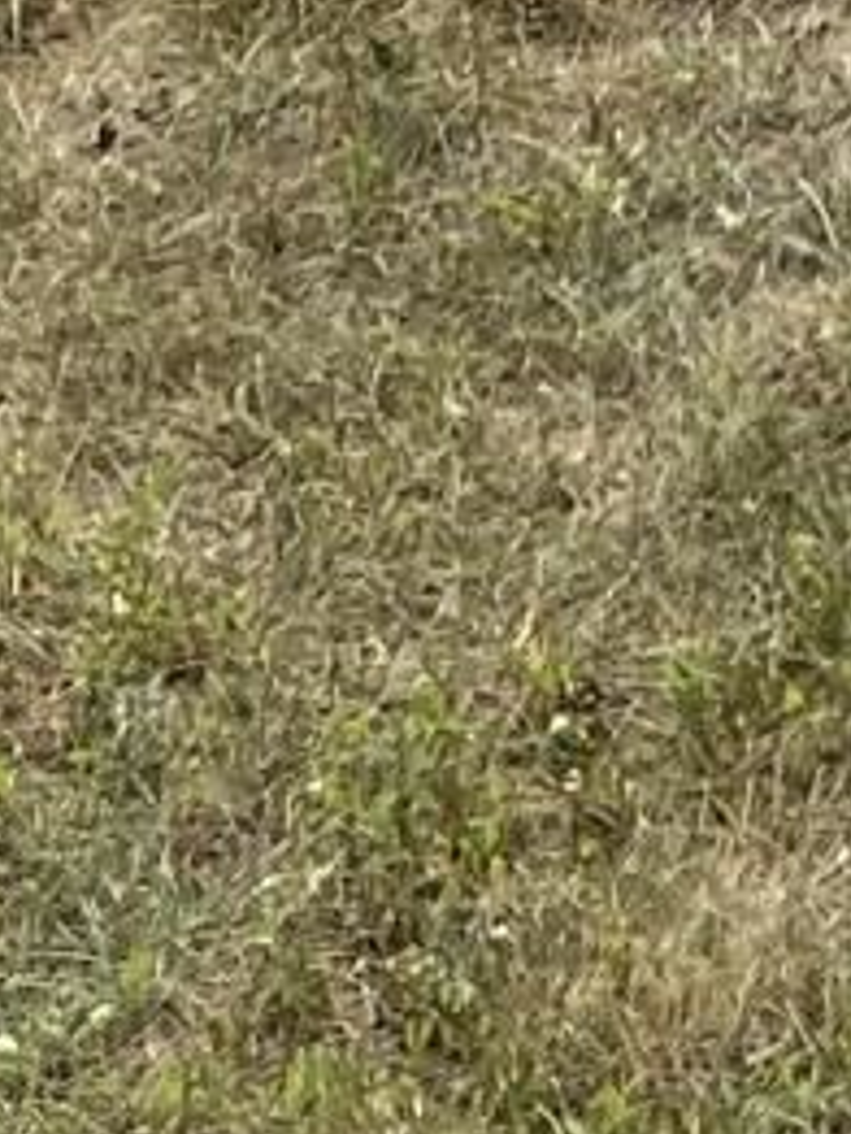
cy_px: -2255
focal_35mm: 204
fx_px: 6681
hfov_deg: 7.0
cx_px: 1897
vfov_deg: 8.2
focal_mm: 5.7
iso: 50
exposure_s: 1/1901
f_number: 1.5
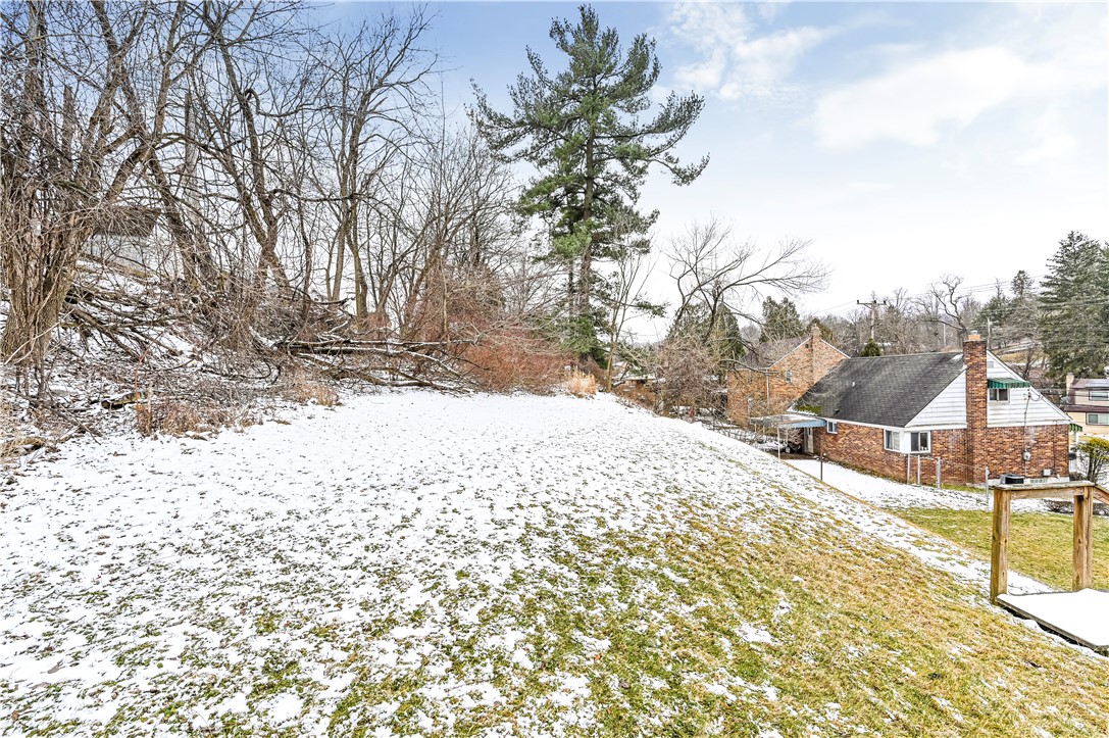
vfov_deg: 81.1
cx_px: 554
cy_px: 369
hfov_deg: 104.3
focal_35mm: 14
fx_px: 431
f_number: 8
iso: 100
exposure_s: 1/30
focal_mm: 14
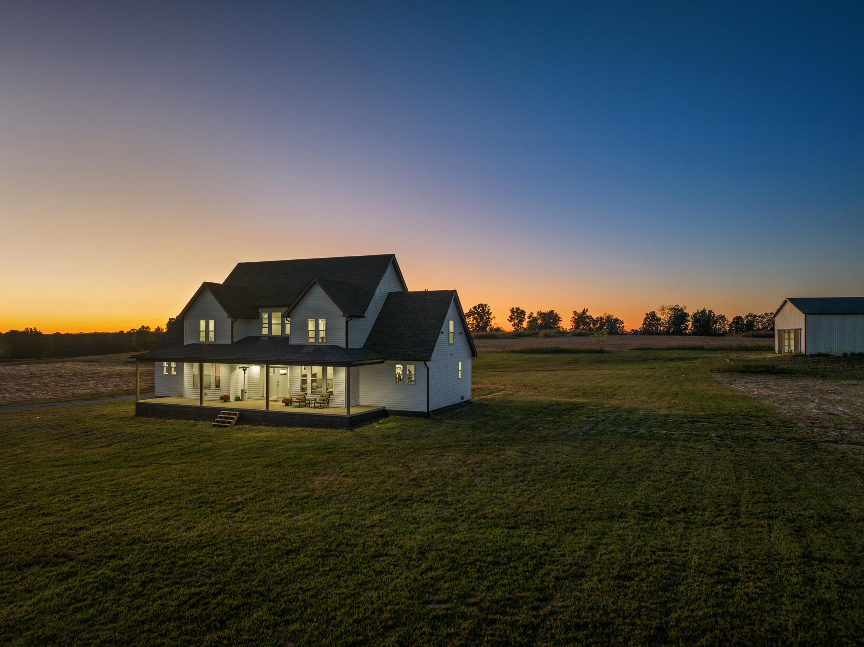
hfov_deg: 71.6
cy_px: 324
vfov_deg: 56.8
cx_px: 432
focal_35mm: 24
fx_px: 599
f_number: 2.8
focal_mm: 12.29
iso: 100
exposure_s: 1/8
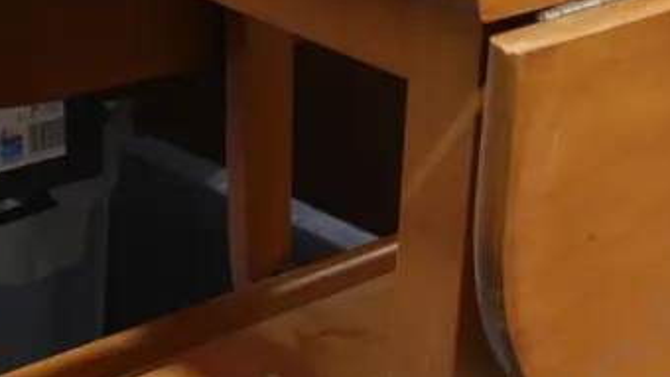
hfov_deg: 22.7
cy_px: 435
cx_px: 568
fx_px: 1634
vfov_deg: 12.9
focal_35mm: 92
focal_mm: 14
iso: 400
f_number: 3.5
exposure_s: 1/60
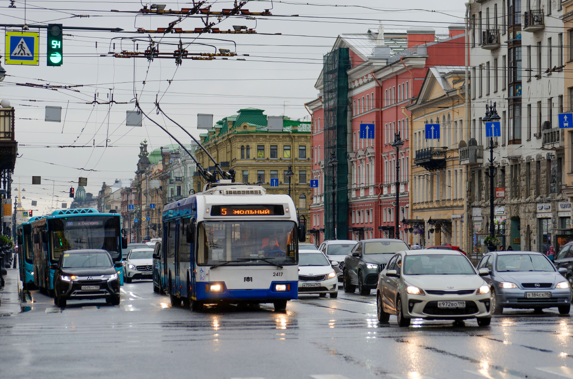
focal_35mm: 129
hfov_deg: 15.9
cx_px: 286
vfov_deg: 10.6
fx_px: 2049
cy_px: 190
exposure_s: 1/320
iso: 160
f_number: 4.5
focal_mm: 86
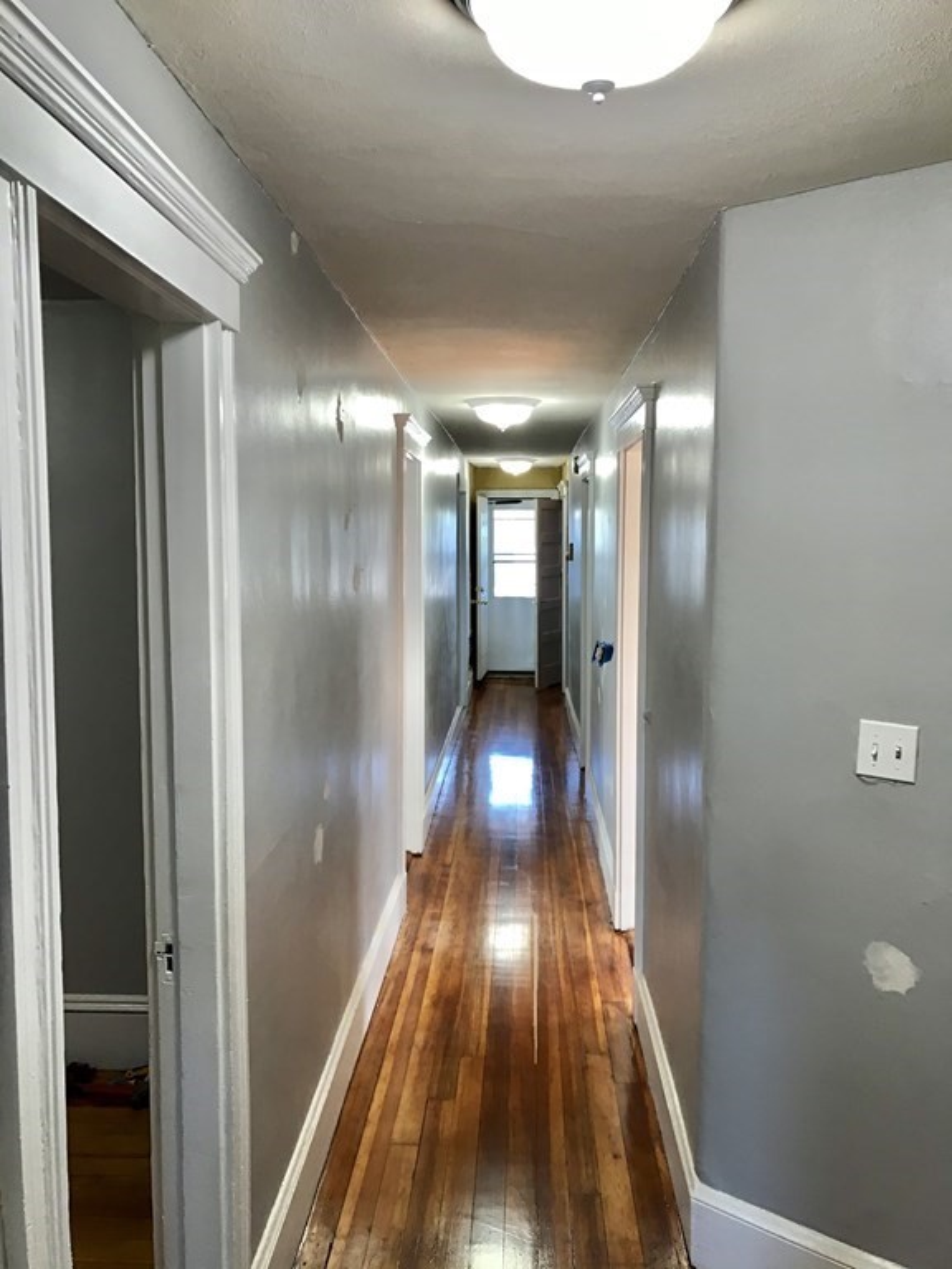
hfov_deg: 49.7
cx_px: 476
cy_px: 634
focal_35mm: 28
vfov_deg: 63.4
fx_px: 1027
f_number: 1.8
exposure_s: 1/30
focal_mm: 3.99
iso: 20
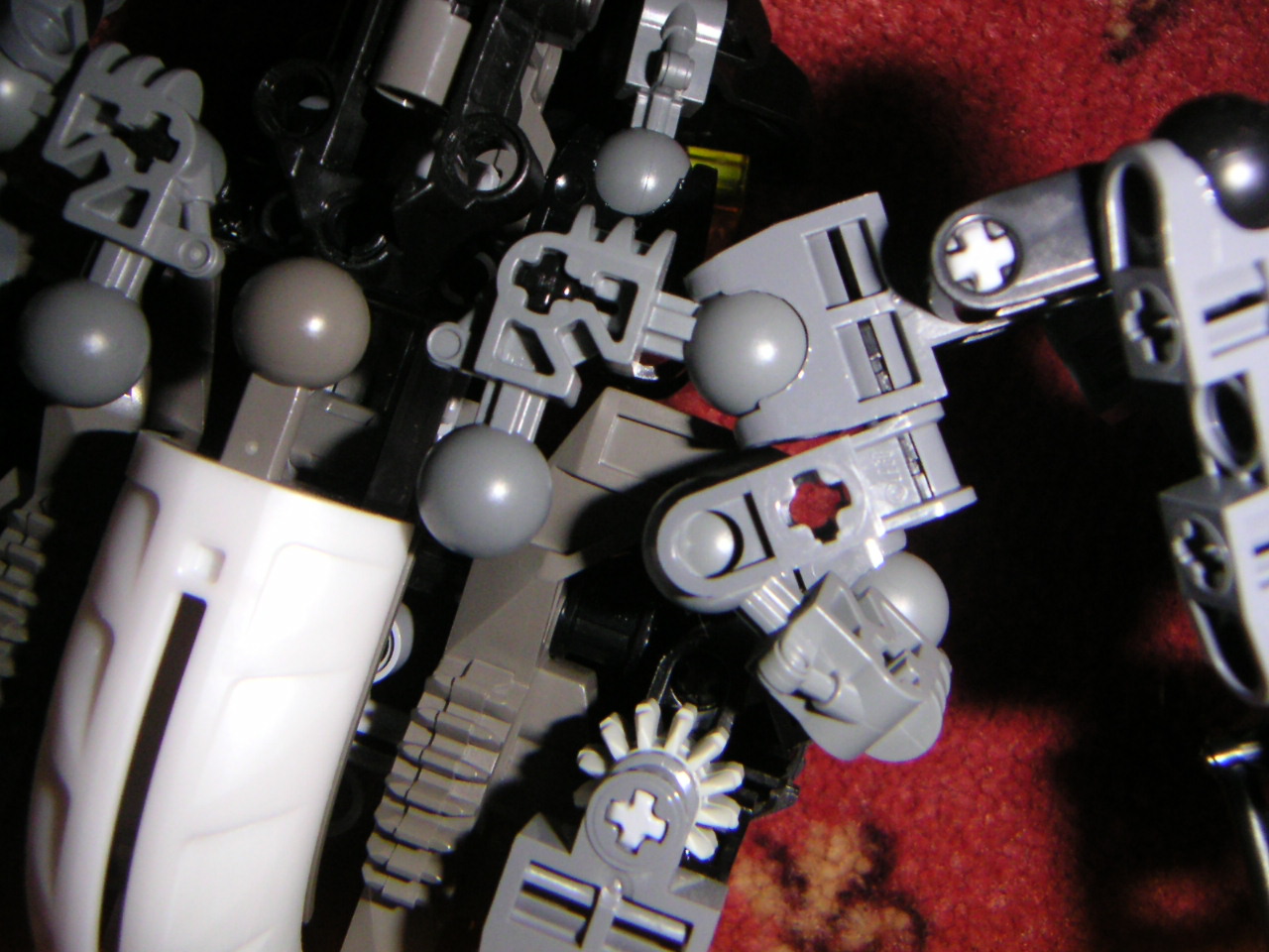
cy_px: 476
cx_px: 634
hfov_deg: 47.9
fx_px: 1430
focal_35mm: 39
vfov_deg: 36.8
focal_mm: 5.1
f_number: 6.7
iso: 200
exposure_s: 1/45
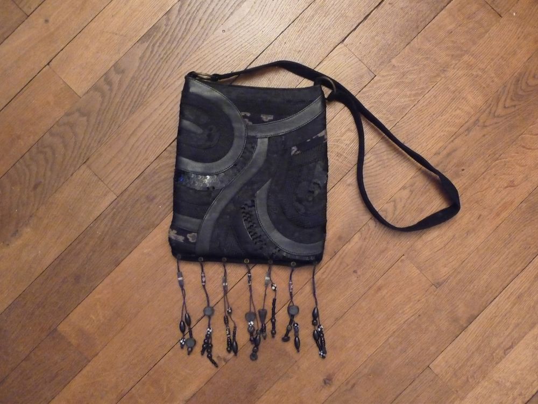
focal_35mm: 28
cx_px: 269
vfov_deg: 49.7
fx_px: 435
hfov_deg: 63.4
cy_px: 202
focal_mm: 4.7
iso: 800
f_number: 3.3
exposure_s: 1/13
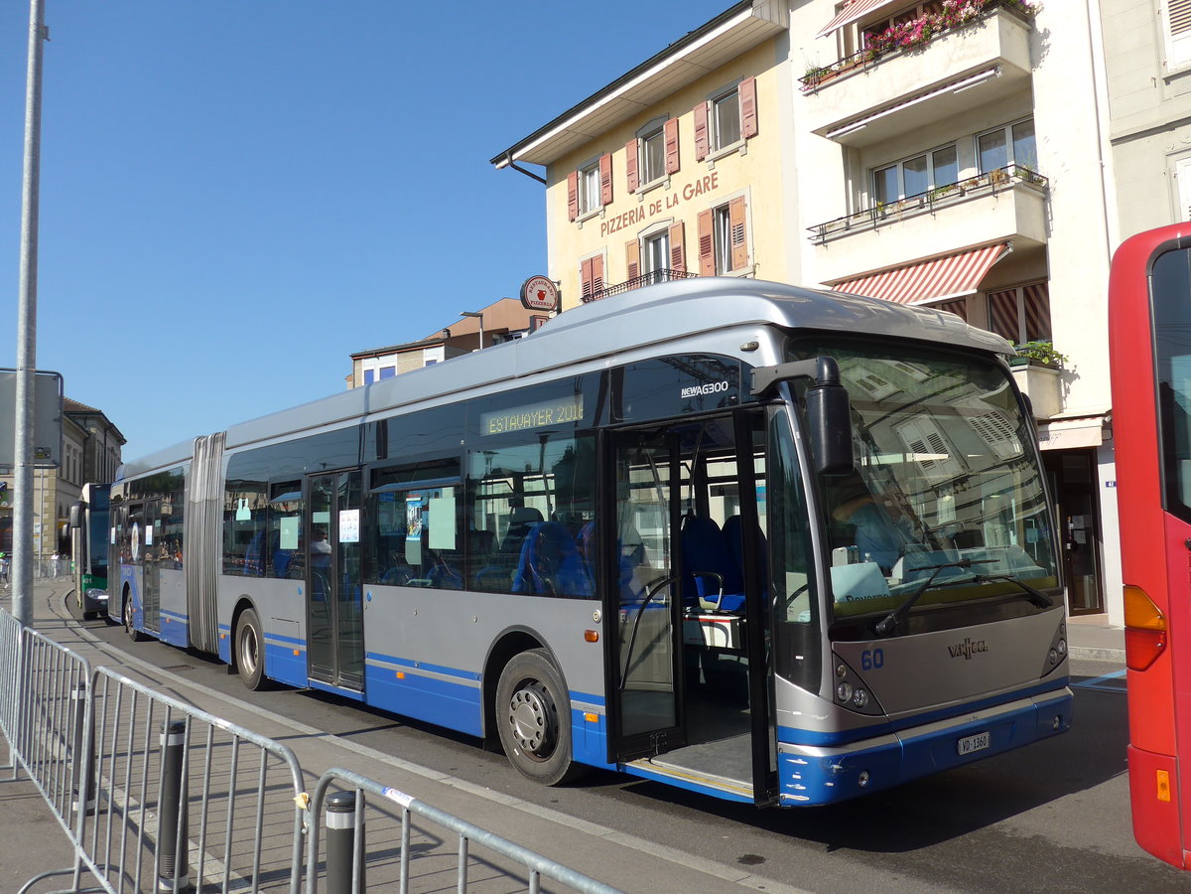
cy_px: 447
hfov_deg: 61.7
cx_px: 596
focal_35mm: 29
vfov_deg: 48.2
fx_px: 998
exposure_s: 1/1600
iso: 80
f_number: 2.8
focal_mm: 6
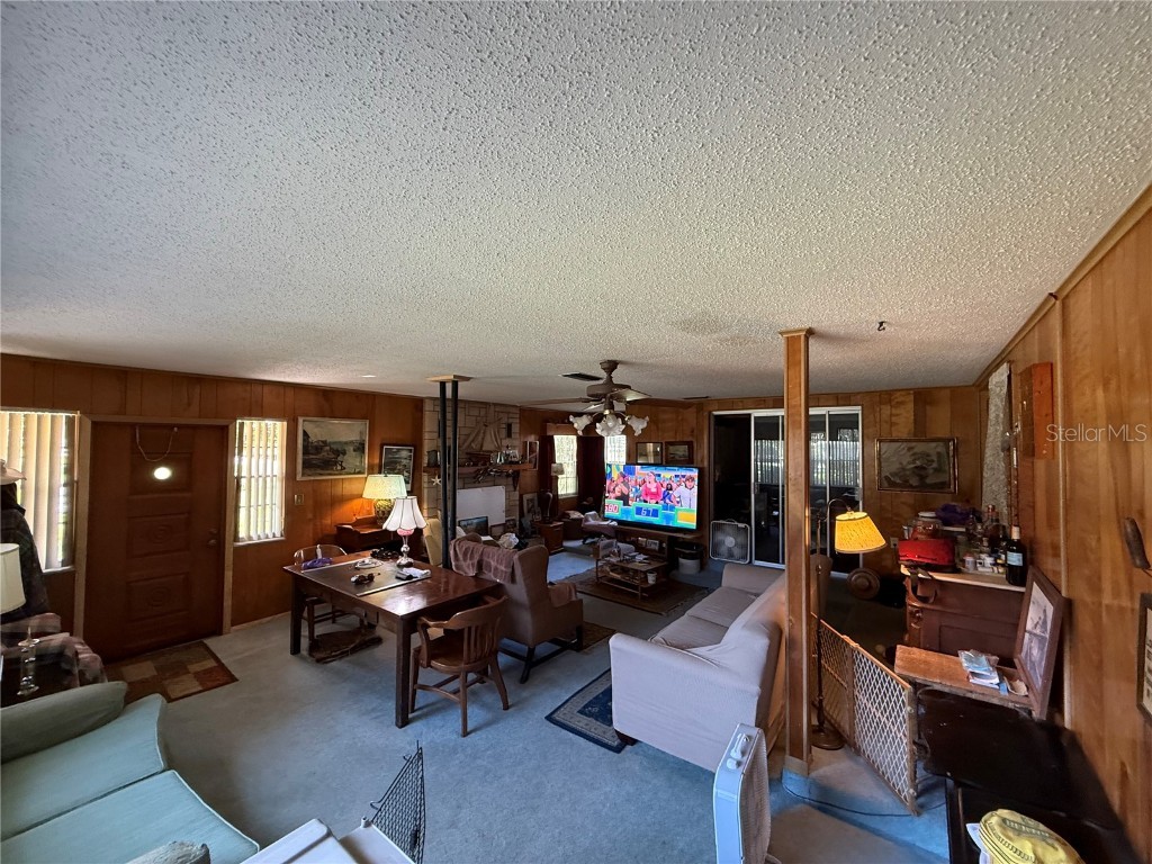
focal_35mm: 14
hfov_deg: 102.1
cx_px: 576
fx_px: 466
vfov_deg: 85.7
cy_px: 432
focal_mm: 2.22
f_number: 2.2
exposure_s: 1/60
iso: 400
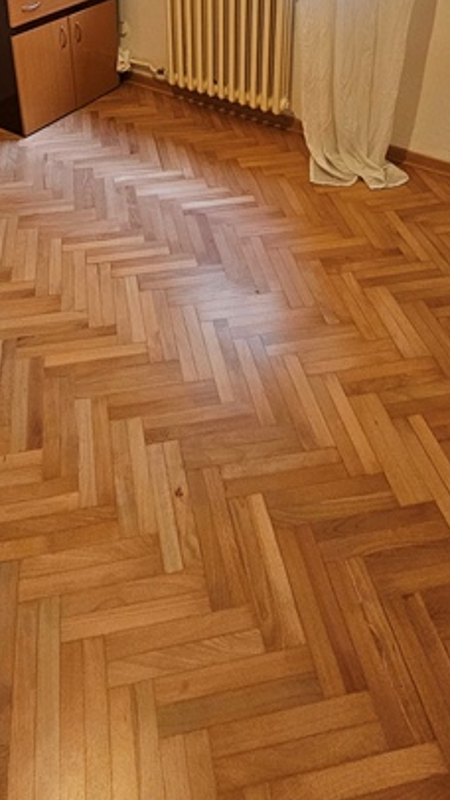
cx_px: 180
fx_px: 594
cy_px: 87
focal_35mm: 28
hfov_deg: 41.3
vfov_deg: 58.5
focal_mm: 2.2
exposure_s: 1/50
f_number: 2.2
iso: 400
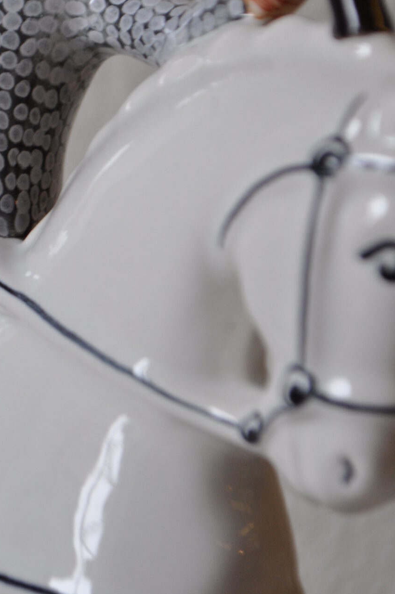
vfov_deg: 12.4
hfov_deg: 8.3
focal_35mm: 165
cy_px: 129
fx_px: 2723
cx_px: 69
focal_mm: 55
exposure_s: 1/60
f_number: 5.6
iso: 450
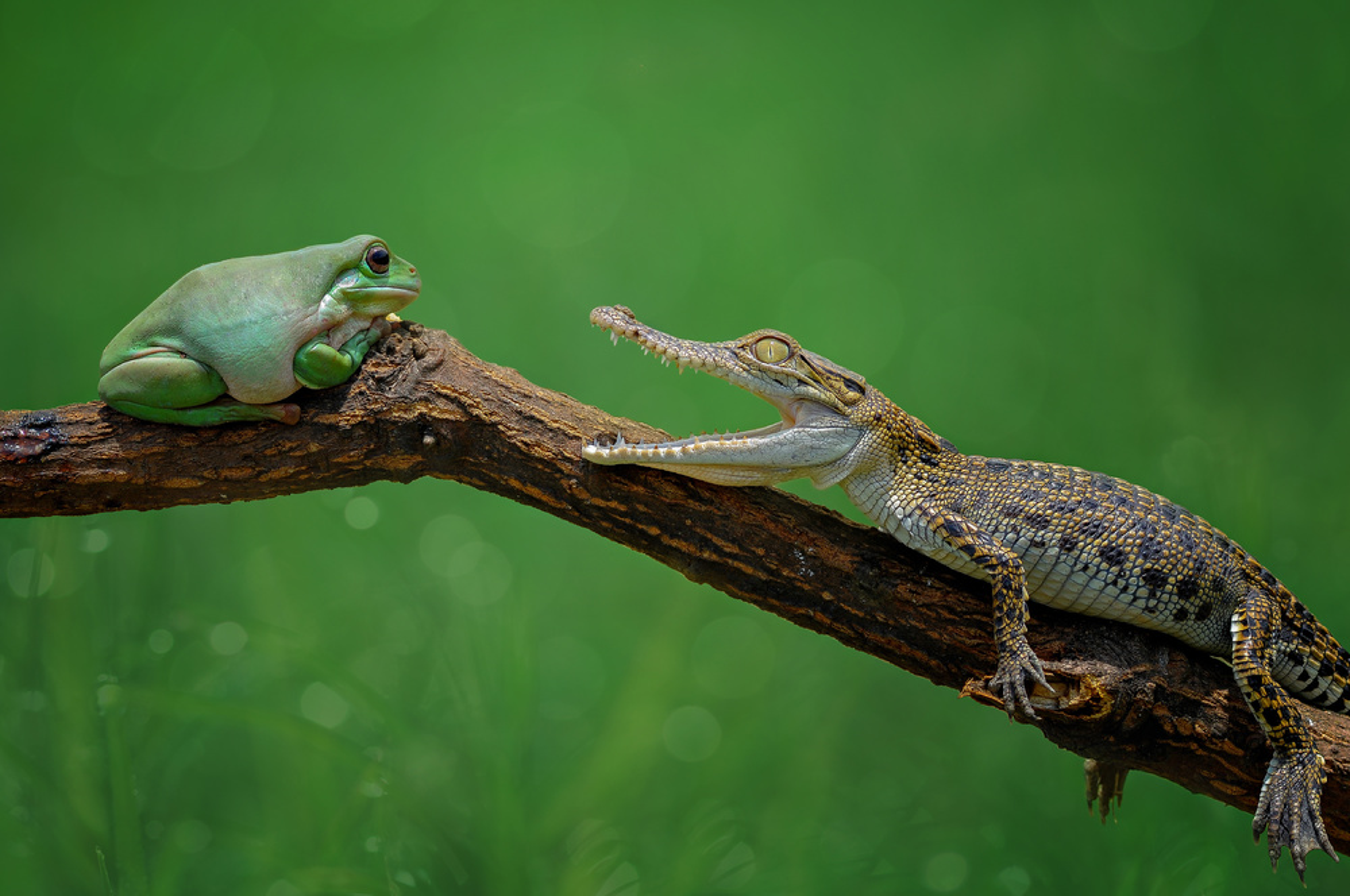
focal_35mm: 158
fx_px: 5899
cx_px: 675
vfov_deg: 8.7
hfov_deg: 13.1
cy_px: 448
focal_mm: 105
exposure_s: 1/320
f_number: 7.1
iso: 125
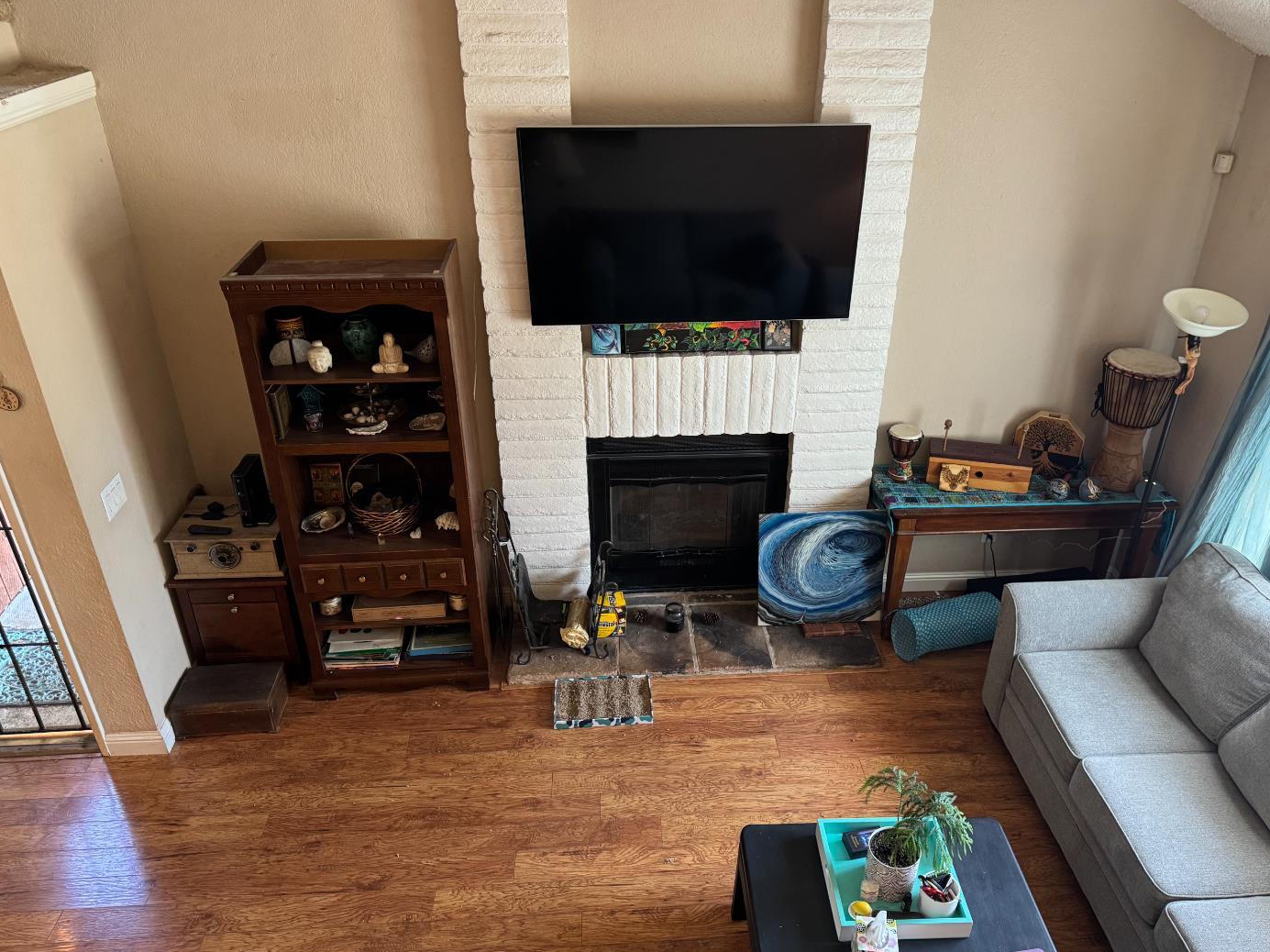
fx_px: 954
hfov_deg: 67.2
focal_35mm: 26
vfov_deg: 53.0
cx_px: 681
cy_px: 497
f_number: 1.78
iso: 320
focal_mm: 6.76
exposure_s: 1/42
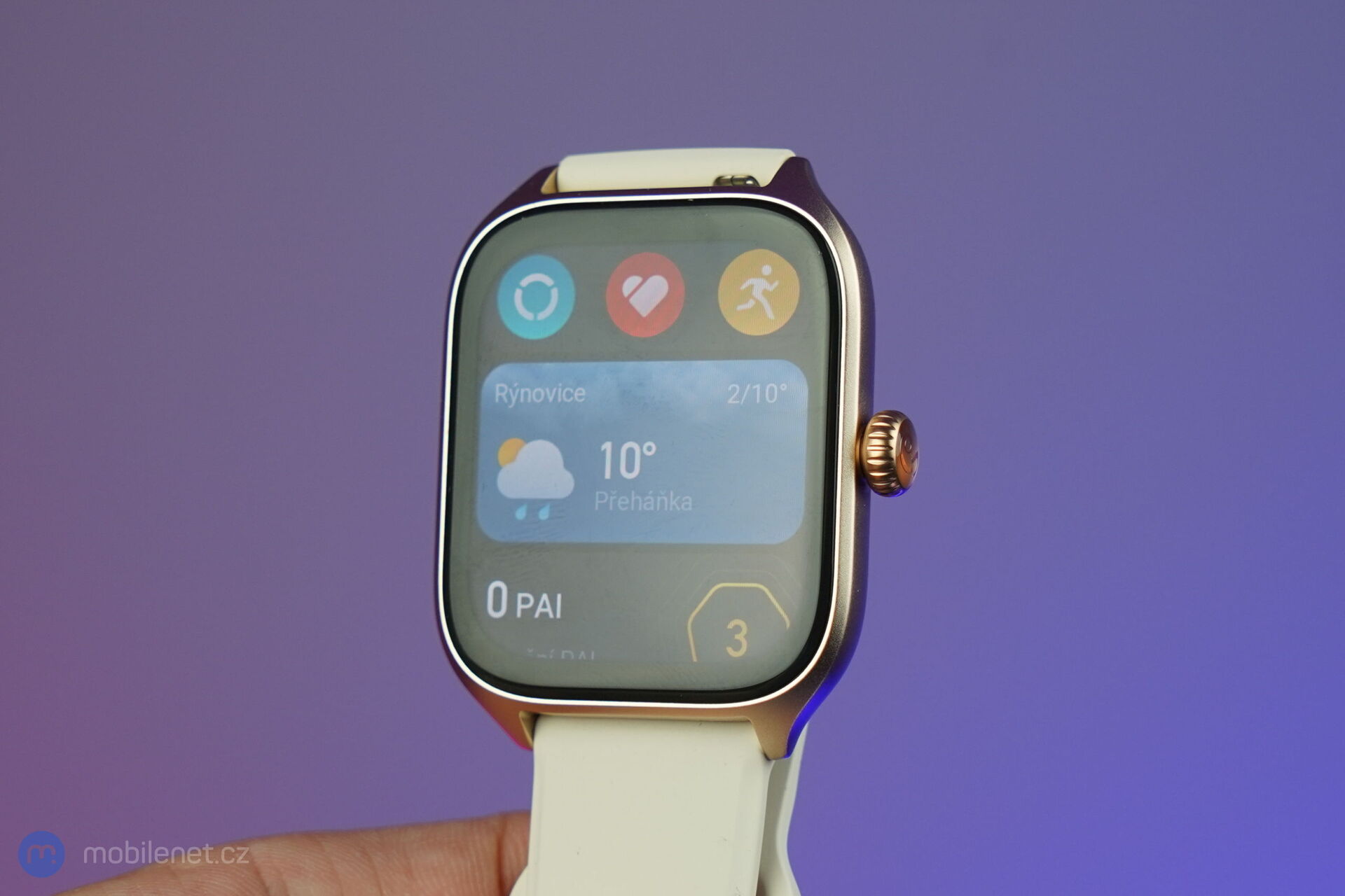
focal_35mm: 47
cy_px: 448
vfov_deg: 28.6
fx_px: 1756
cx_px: 672
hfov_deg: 41.9
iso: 400
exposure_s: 1/160
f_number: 7.1
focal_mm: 47
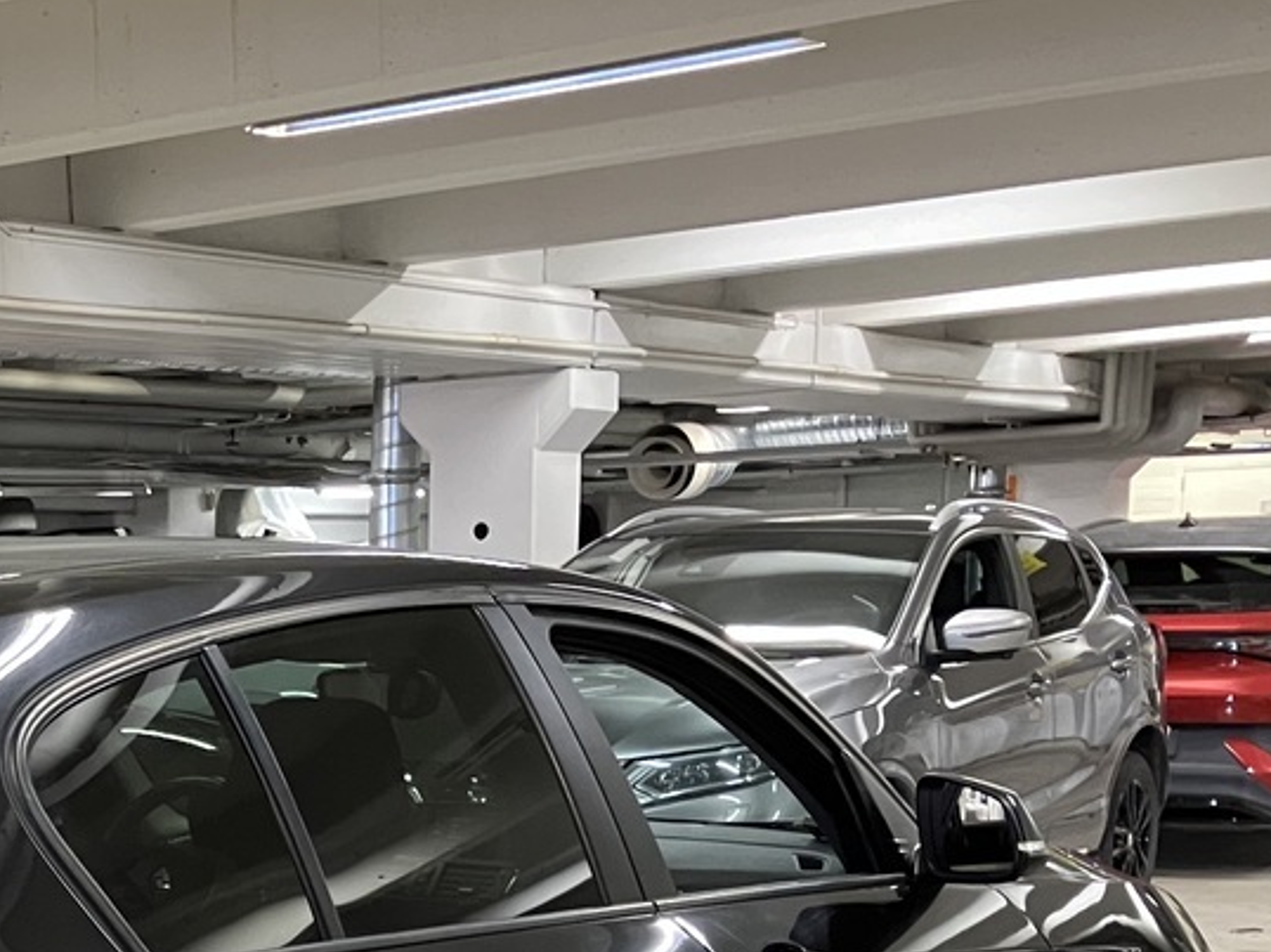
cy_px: 1254
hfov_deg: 24.5
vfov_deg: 18.2
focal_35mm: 75
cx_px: -64
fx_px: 2753
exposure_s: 1/33
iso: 250
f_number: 1.8
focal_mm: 3.99
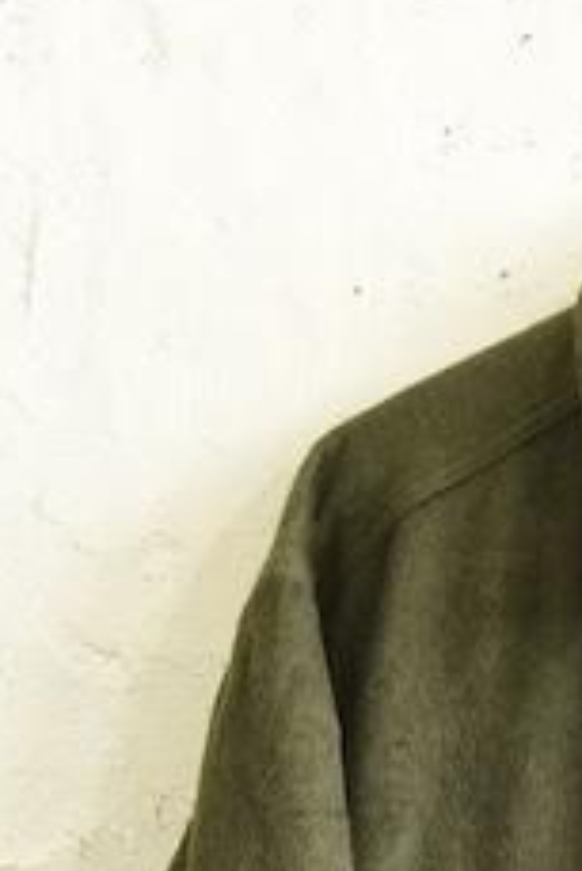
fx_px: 2542
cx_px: 852
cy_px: 1160
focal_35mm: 105
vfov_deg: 18.0
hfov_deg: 12.5
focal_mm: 32
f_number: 5.6
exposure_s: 1/80
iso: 2000
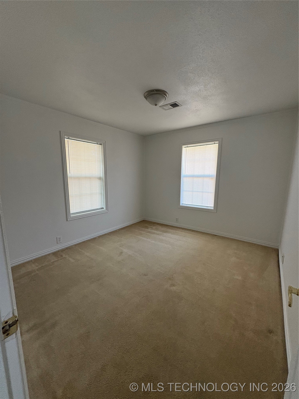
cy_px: 200
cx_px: 150
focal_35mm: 14
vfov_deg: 102.1
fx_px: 161
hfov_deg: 85.7
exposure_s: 1/60
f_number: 2.2
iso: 250
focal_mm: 2.22
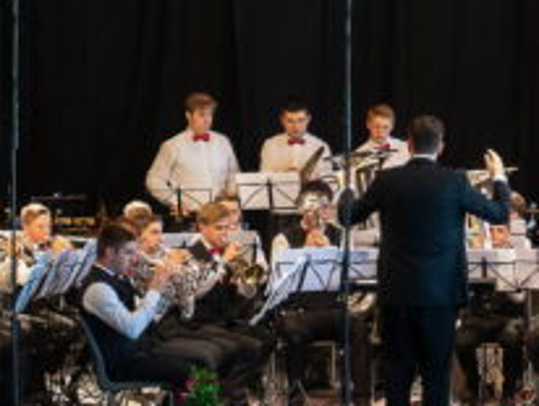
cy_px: 236
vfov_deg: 7.0
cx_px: 426
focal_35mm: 212
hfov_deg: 9.3
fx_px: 3305
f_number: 4
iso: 2500
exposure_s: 1/160
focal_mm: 70
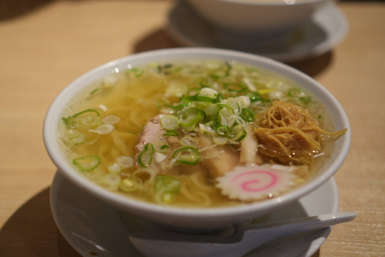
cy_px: 128
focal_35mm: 52
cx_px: 192
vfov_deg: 25.8
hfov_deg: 37.8
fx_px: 562
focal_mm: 35
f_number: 1.8
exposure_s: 1/125
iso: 250
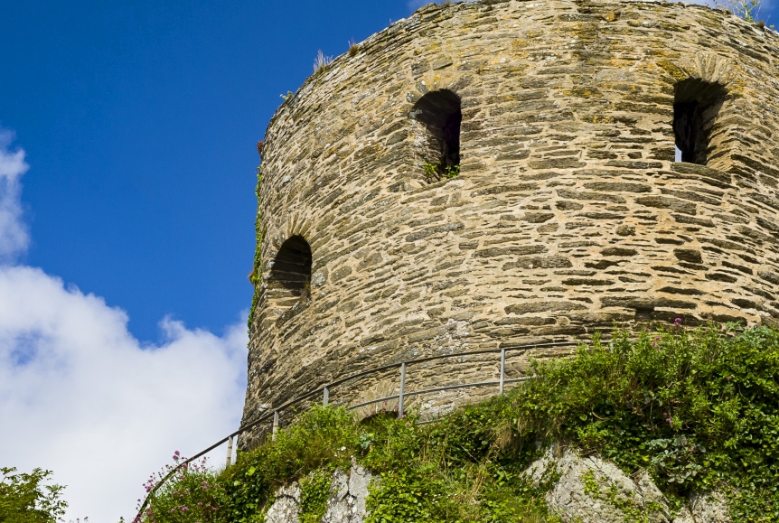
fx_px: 1887
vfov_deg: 15.6
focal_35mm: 87
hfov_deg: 23.3
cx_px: 439
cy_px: 78
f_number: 11
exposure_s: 1/100
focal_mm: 50
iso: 500
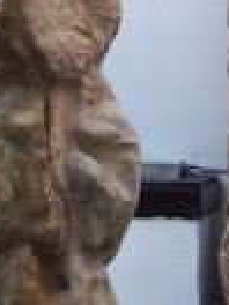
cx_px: -19
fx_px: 1014
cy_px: 35
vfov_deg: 16.9
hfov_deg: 12.7
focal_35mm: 115
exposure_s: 1/500
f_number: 2.8
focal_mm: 8
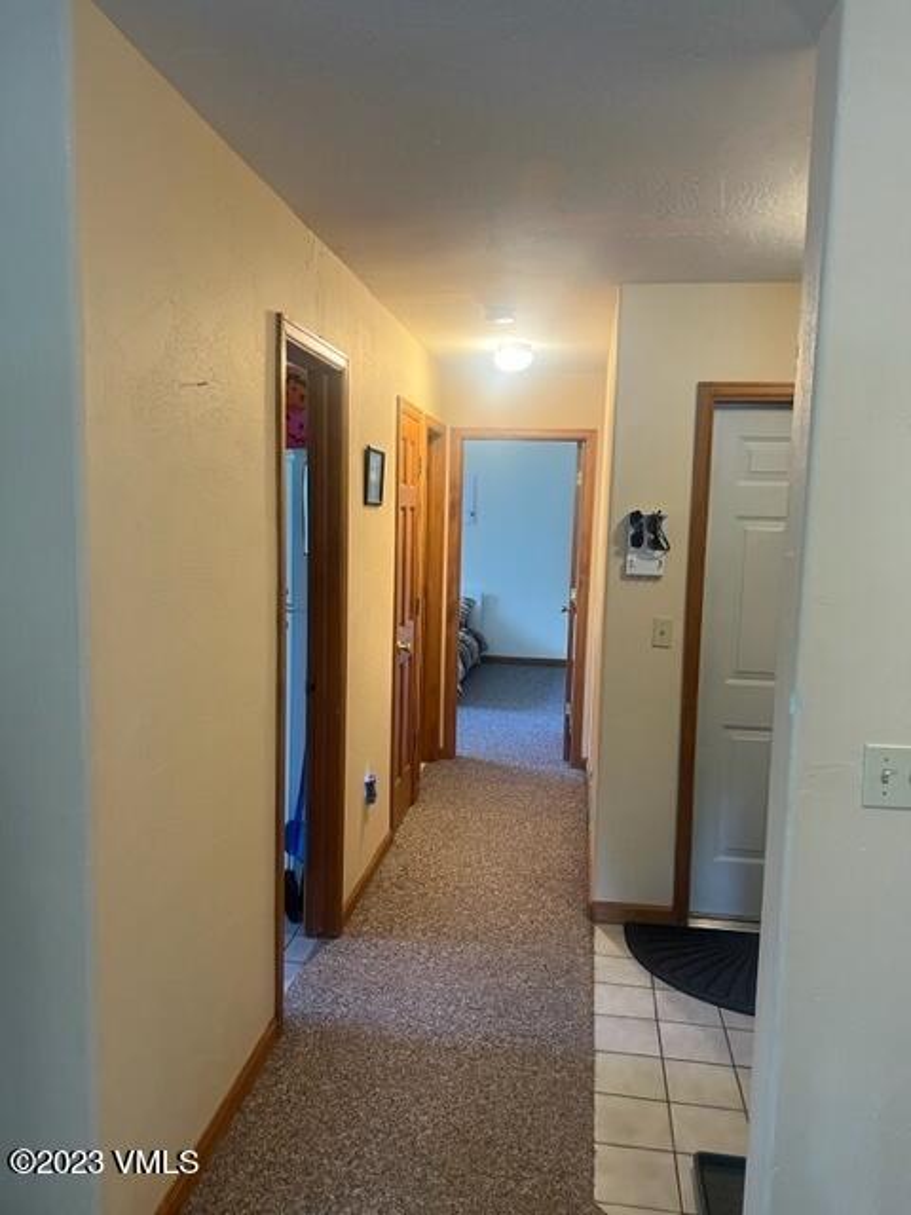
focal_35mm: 26
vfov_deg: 67.3
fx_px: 912
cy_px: 608
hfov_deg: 53.1
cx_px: 456
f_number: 1.5
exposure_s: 1/60
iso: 200
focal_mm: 5.7
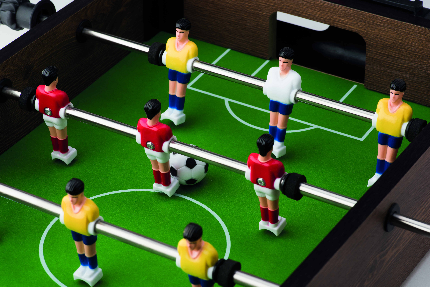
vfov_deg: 13.1
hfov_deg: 19.5
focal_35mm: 105
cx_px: 215
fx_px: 1254
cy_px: 144
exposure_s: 1/4
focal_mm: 105
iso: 100
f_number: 20
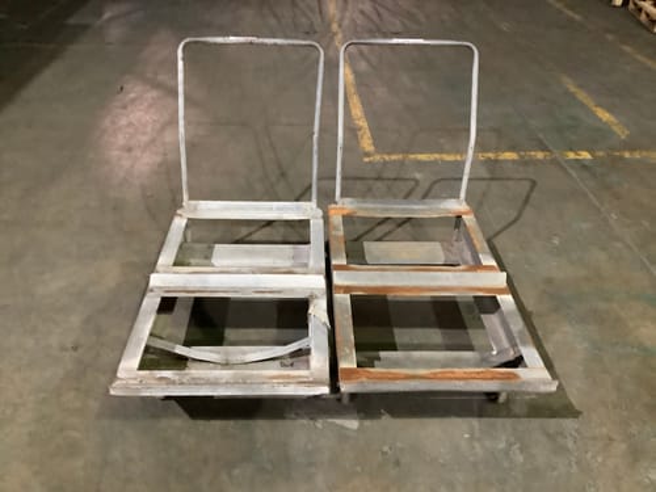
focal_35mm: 31
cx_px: 328
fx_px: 587
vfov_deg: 45.4
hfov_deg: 58.4
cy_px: 246
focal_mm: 3.3
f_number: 2.4
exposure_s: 1/25
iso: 640
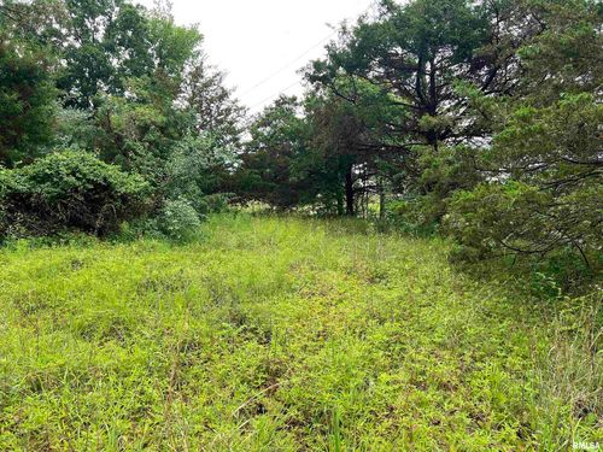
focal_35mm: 26
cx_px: 302
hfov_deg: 67.3
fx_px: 453
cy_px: 226
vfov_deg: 53.1
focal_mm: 5.7
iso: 50
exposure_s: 1/797
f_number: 1.5
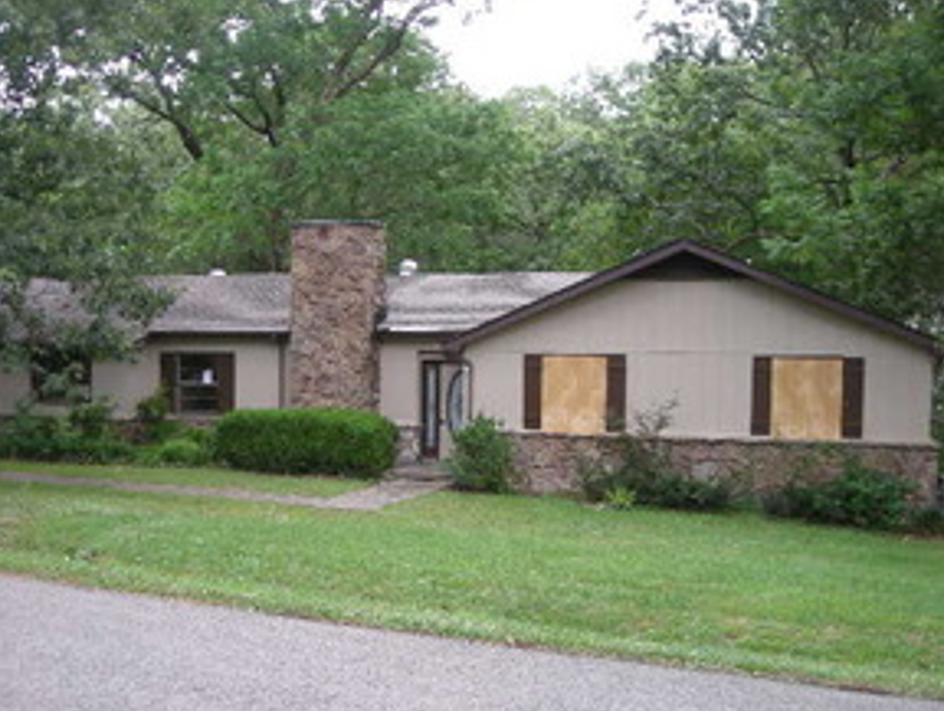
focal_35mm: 42
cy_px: 396
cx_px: 426
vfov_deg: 34.4
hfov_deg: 44.7
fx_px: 1147
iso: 63
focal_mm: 5.7
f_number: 2.8
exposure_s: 1/49.3
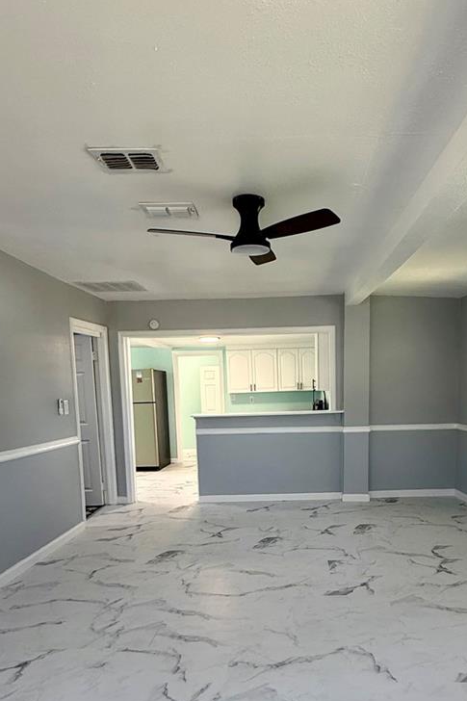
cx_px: 279
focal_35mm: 24
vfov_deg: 72.1
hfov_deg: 52.8
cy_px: 453
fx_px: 467
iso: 200
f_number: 2.2
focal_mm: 2.22
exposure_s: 1/99
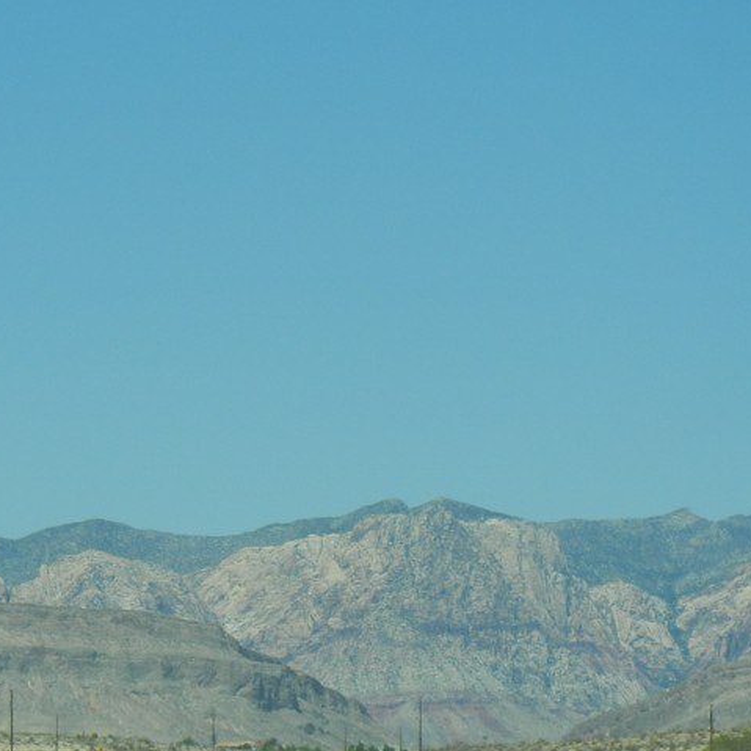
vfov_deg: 8.0
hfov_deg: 8.0
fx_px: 5375
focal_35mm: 219
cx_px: 182
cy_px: 426
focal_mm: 20.9
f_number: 9.2
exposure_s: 1/275
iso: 160
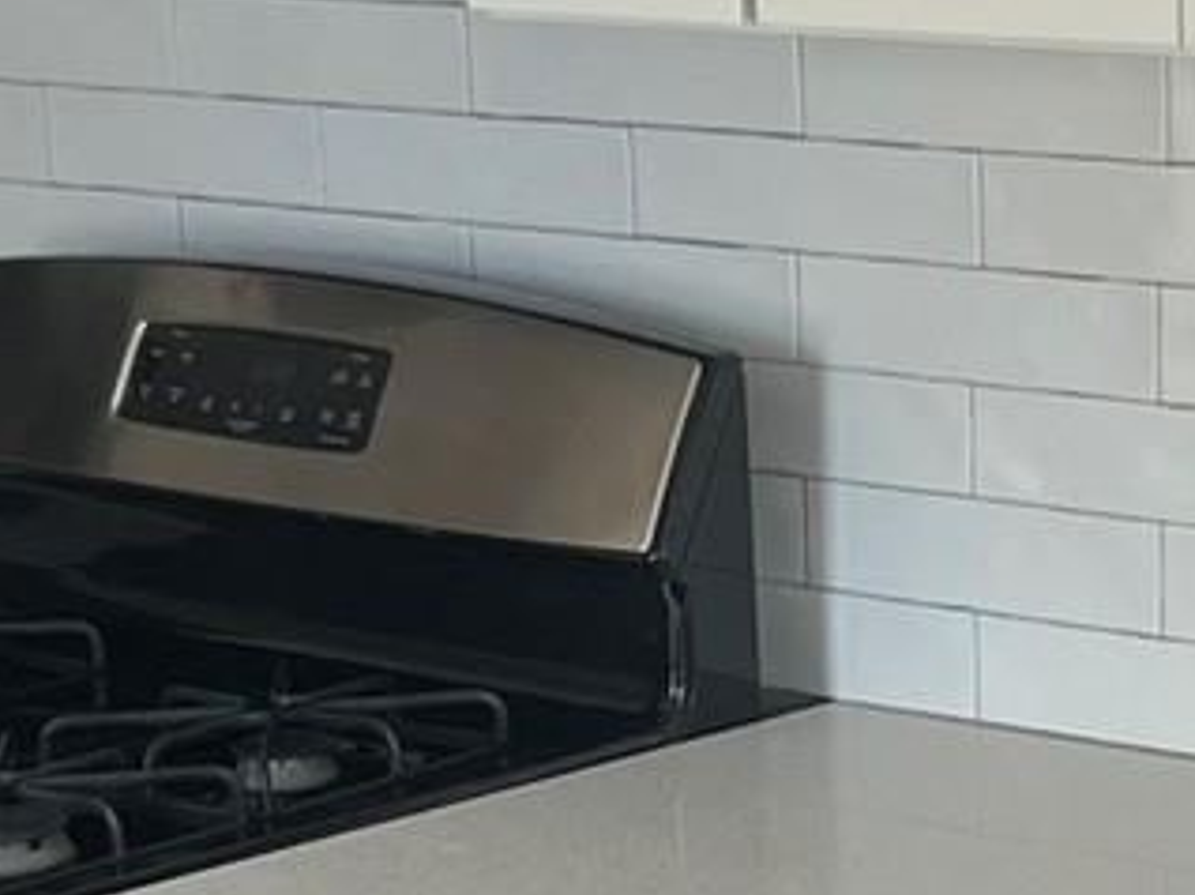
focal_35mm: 131
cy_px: 869
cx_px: 1229
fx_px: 4519
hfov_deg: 14.8
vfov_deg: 11.2
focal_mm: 5.1
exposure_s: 1/121
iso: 100
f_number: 1.6
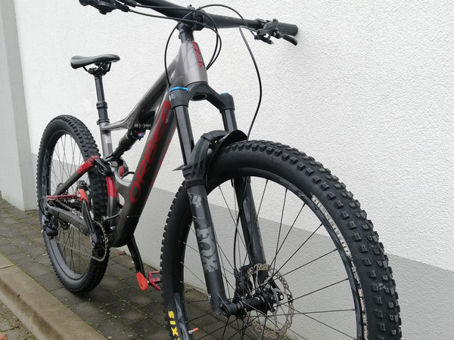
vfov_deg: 53.1
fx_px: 341
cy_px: 170
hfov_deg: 67.3
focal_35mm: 26
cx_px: 227
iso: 80
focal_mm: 3.95
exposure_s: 1/100
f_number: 1.8
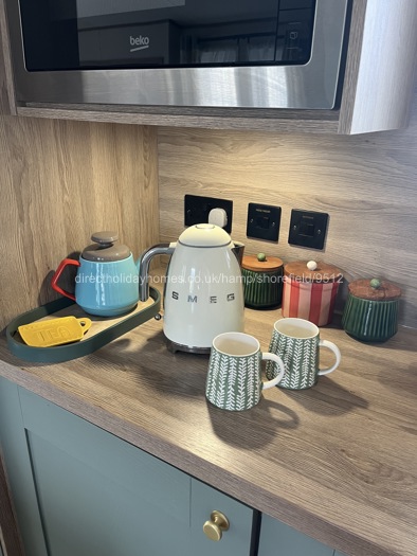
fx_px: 417
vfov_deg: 67.3
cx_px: 208
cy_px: 278
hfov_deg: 53.1
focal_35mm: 26
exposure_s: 1/50
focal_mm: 5.1
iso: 100
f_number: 1.6
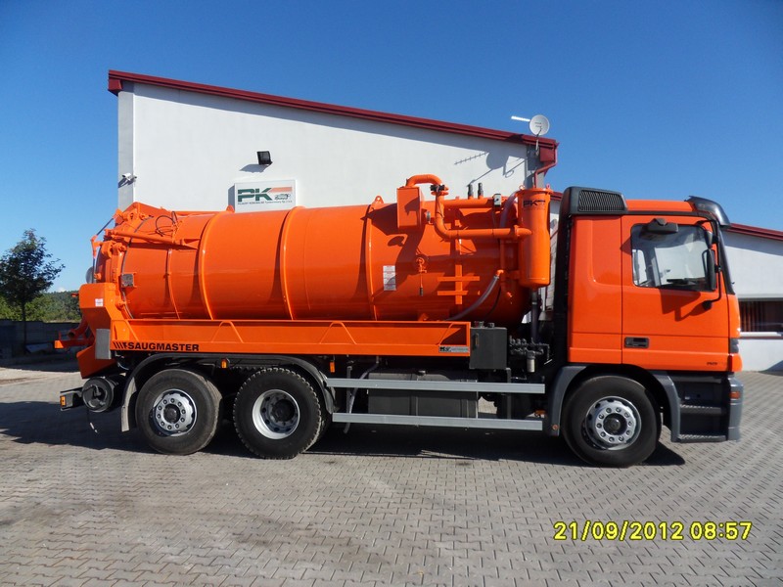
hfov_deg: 71.6
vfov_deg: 56.8
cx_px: 392
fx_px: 543
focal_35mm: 24
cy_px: 294
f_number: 7.5
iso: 80
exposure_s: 1/250
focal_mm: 4.2
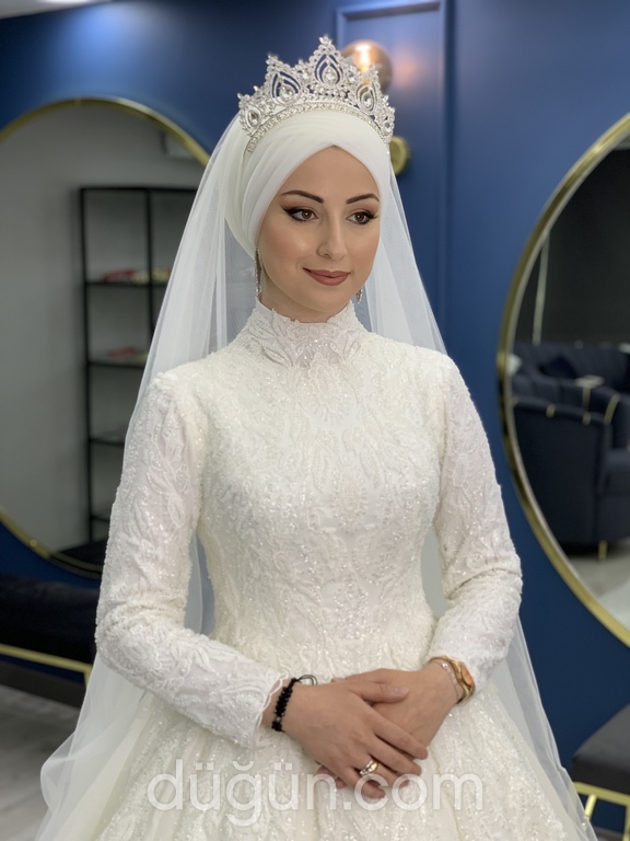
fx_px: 1262
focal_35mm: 52
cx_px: 315
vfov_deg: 36.8
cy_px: 420
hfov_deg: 28.0
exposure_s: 1/122
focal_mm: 6
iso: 50
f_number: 2.4
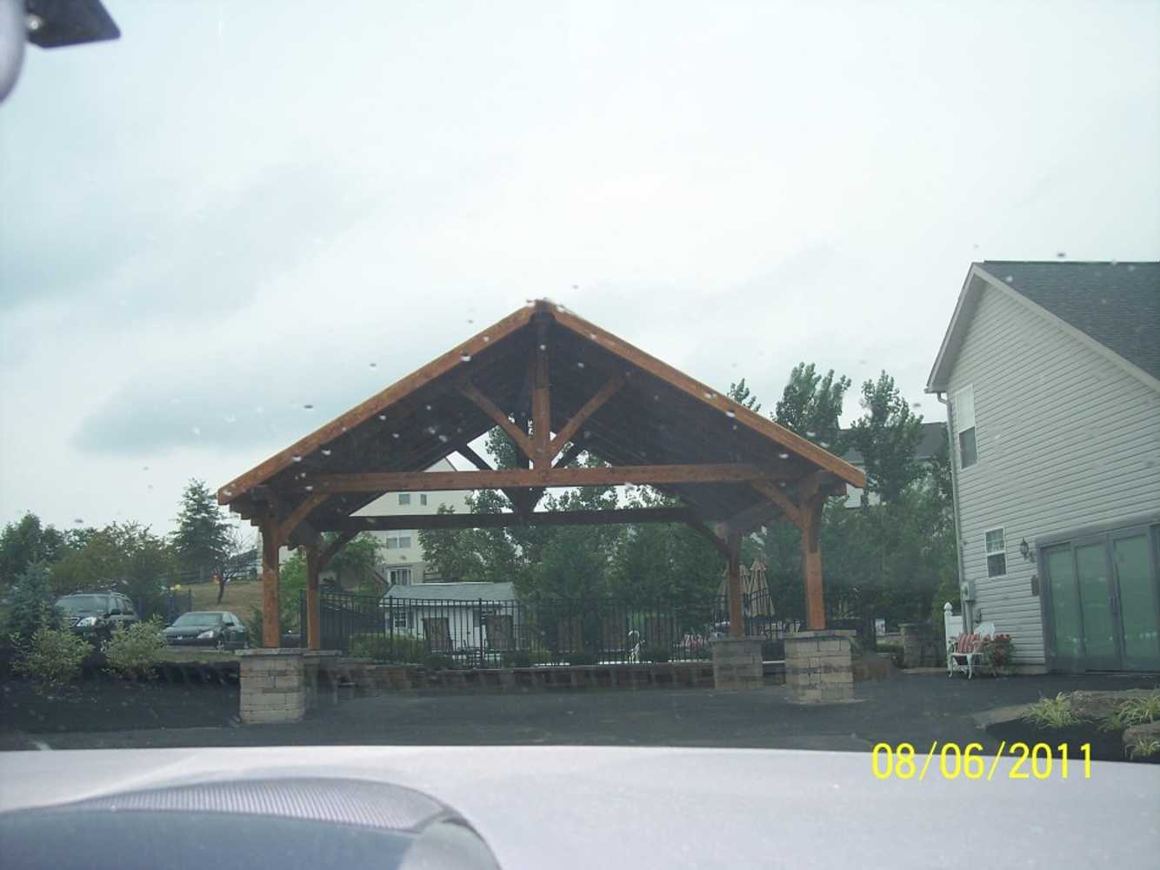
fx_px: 1307
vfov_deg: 36.8
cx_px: 580
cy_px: 435
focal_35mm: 39
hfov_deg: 47.9
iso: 100
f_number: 3.4
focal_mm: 8
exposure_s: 1/250
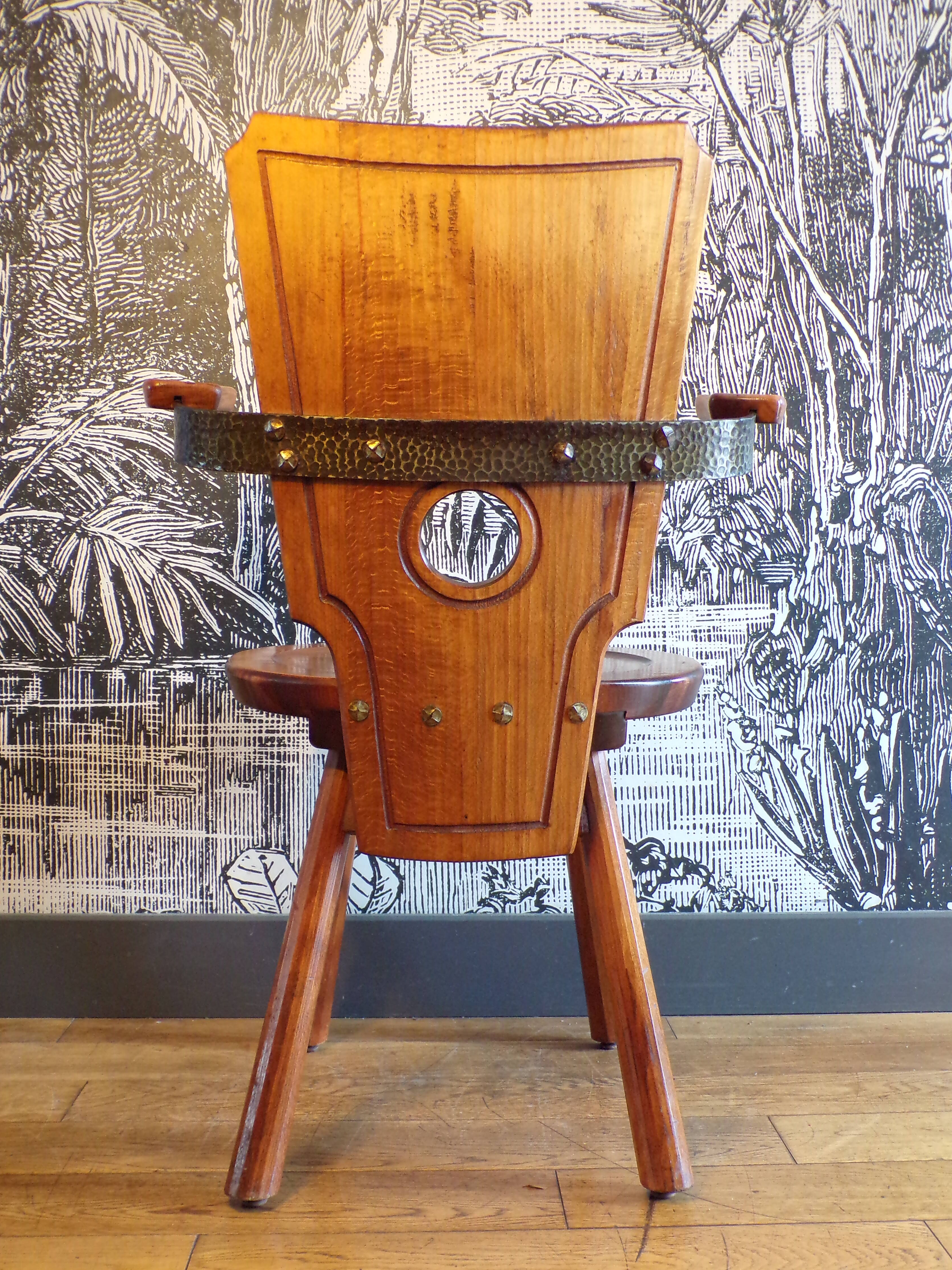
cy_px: 643
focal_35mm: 38
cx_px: 482
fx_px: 1393
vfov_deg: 49.0
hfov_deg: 37.7
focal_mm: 6.6
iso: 362
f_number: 3.3
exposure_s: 1/17
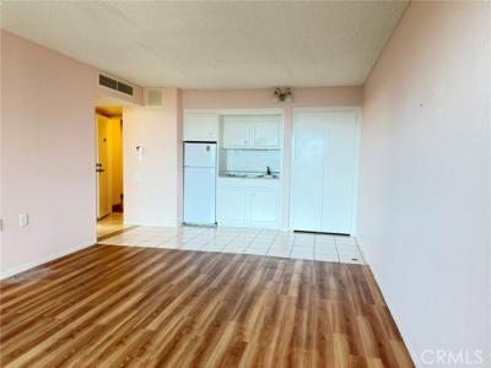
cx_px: 246
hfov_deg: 71.6
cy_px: 184
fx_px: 340
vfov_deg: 56.8
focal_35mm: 24
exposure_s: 1/60
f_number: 1.78
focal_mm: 6.76
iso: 500
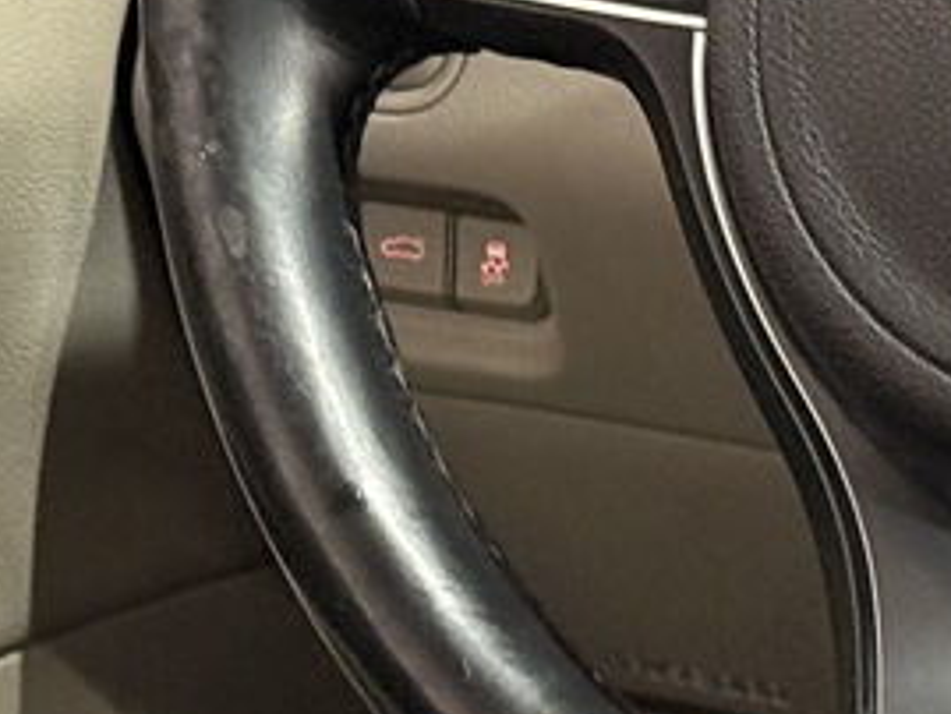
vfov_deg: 5.8
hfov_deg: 7.7
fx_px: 7064
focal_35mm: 257
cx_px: 537
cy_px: 46
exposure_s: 1/30
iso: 500
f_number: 1.78
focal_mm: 6.76
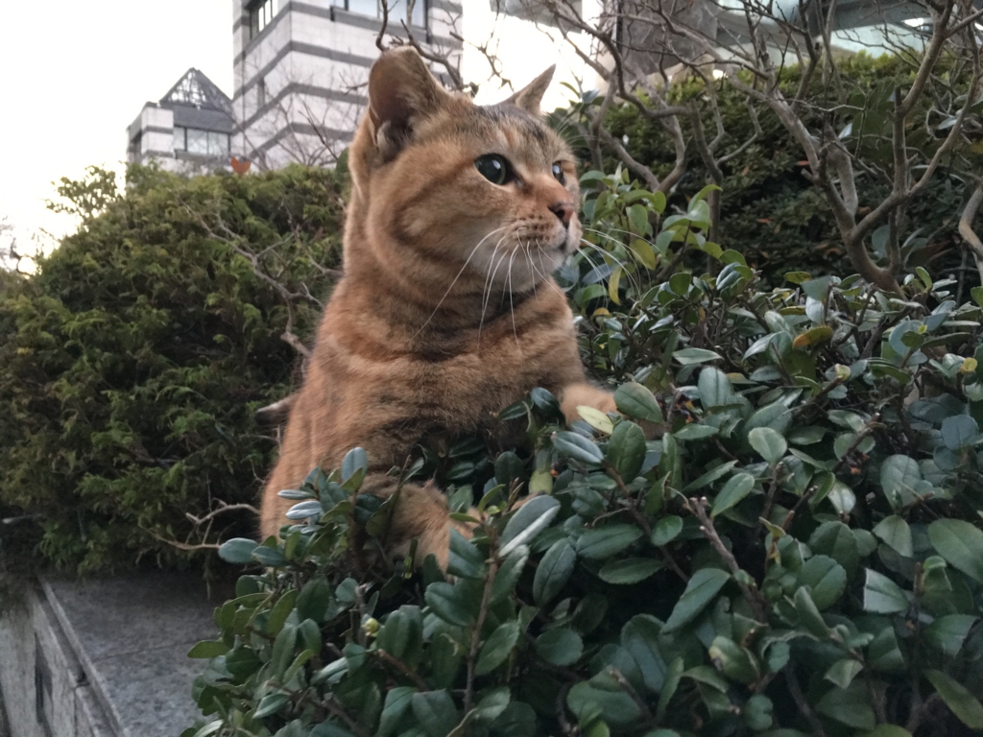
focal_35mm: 29
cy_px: 368
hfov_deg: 61.7
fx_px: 824
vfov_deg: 48.2
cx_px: 492
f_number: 2.2
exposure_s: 1/15
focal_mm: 4.15
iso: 320
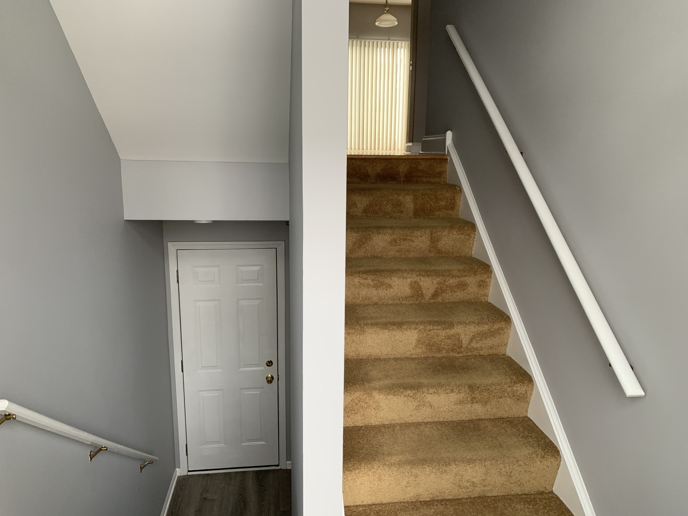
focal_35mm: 26
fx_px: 517
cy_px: 258
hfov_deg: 67.3
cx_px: 344
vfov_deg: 53.1
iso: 80
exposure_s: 1/121
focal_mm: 4.25
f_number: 1.8
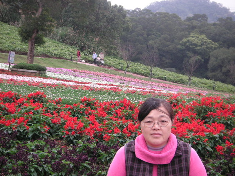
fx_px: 699
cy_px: 88
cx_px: 118
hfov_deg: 19.1
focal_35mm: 103
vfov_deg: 14.4
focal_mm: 17.1
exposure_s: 1/90
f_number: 4
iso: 64
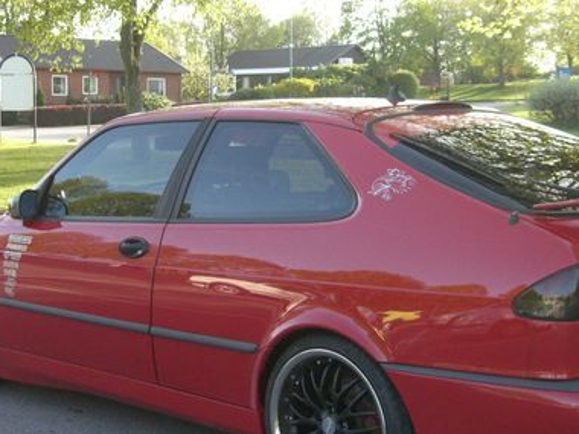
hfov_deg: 30.3
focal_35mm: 64
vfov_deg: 22.9
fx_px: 1070
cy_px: 184
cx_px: 302
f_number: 2.8
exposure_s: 1/800
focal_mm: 7.9
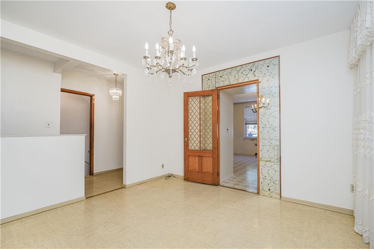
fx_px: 166
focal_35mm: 16
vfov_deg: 73.7
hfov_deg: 96.8
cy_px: 124
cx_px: 187
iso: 64
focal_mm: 16
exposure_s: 1/40
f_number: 4.5
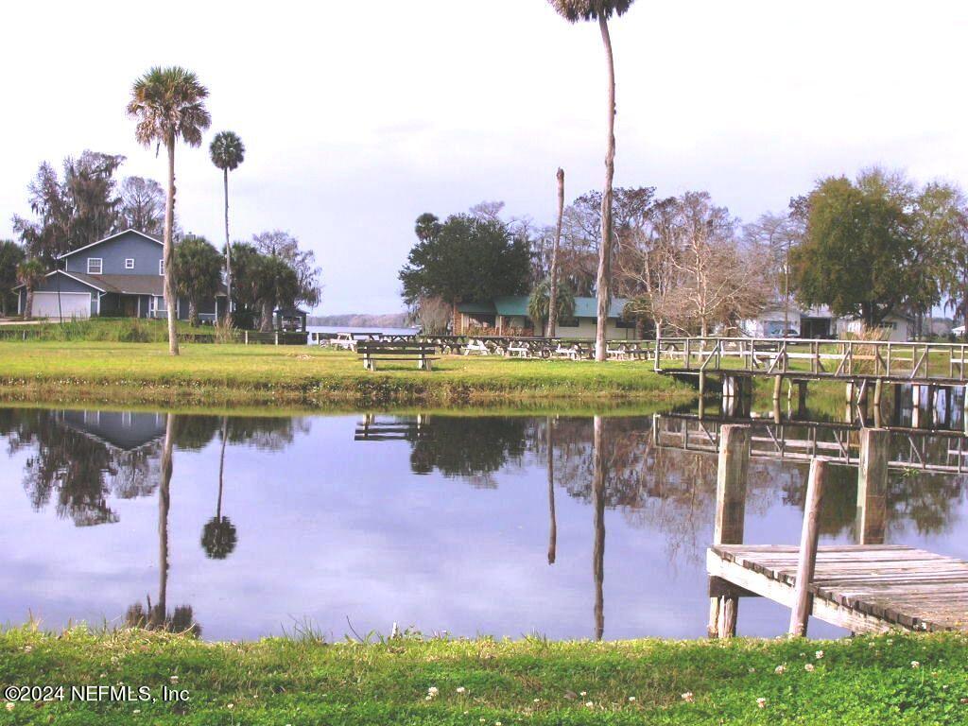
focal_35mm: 54
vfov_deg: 27.0
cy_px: 363
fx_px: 1510
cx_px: 484
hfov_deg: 35.5
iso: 50
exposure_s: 1/344
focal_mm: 9
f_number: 5.7
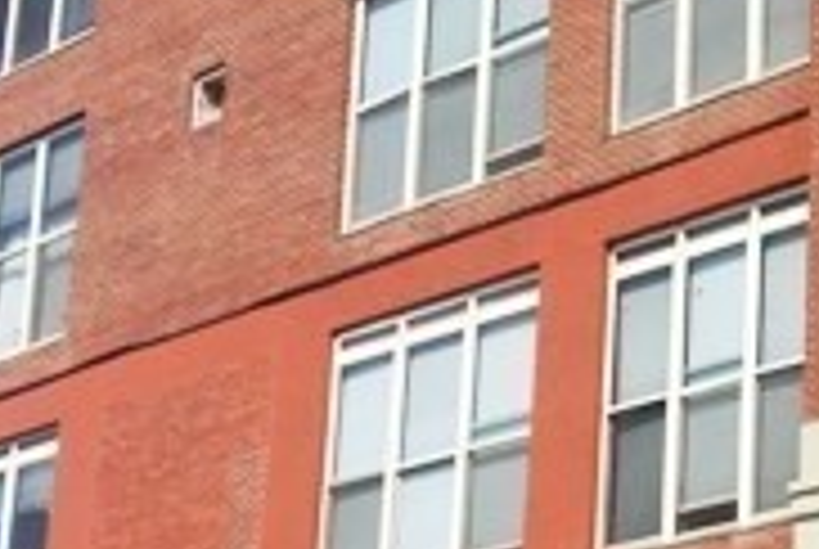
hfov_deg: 17.1
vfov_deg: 12.7
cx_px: 1235
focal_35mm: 108
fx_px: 2461
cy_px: 387
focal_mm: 4.15
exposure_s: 1/2475
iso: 32
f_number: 2.2
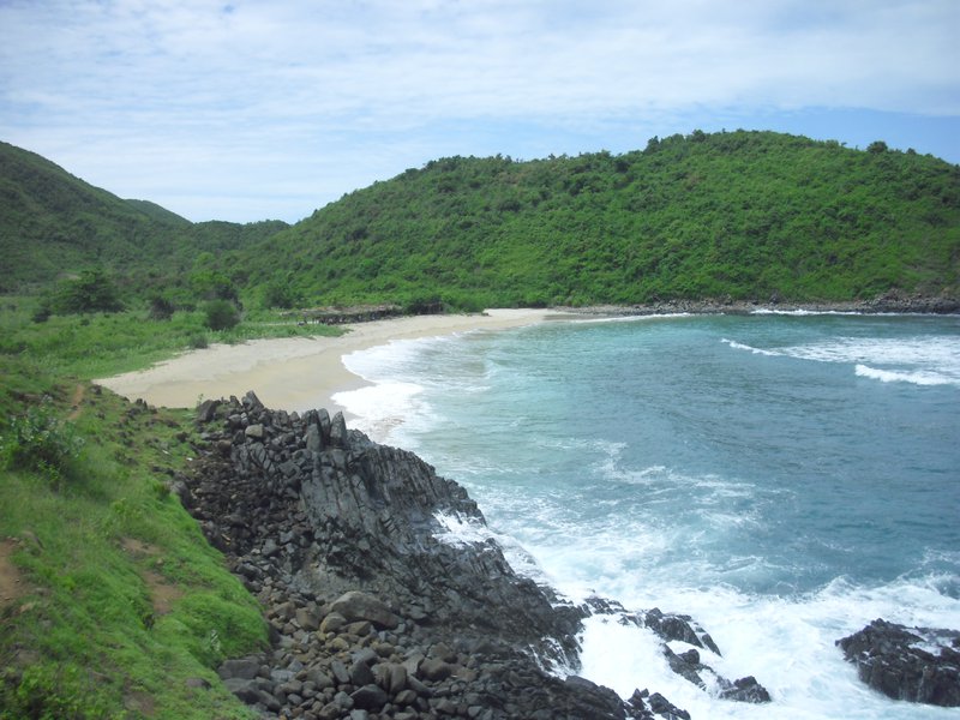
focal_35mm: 38
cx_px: 480
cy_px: 360
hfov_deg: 49.0
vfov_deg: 37.7
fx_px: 1054
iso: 100
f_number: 8
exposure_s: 1/250
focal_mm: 6.2
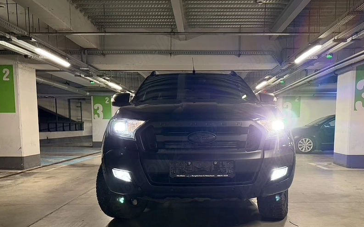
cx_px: 200
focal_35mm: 32
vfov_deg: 38.7
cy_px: 162
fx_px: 317
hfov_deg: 59.5
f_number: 1.78
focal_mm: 6.76
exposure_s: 1/54
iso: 320
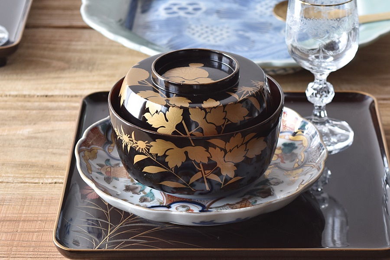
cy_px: 130
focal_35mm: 78
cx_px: 195
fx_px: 845
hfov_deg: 26.0
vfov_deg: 17.5
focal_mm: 52
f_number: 5.6
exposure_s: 1/5
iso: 200
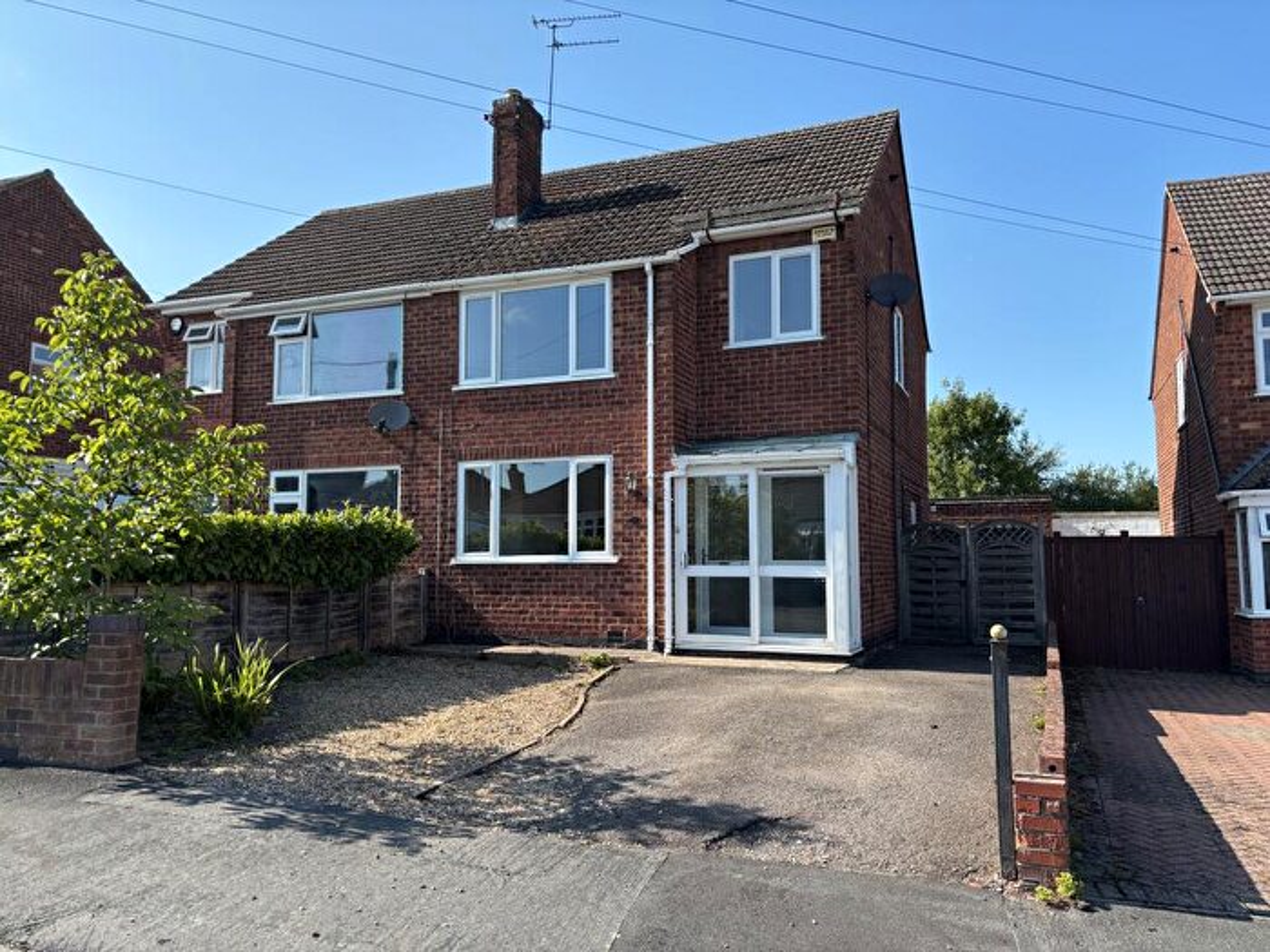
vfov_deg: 53.1
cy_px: 476
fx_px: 954
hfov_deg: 67.3
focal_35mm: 26
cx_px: 635
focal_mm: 5.96
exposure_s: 1/1812
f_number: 1.6
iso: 50
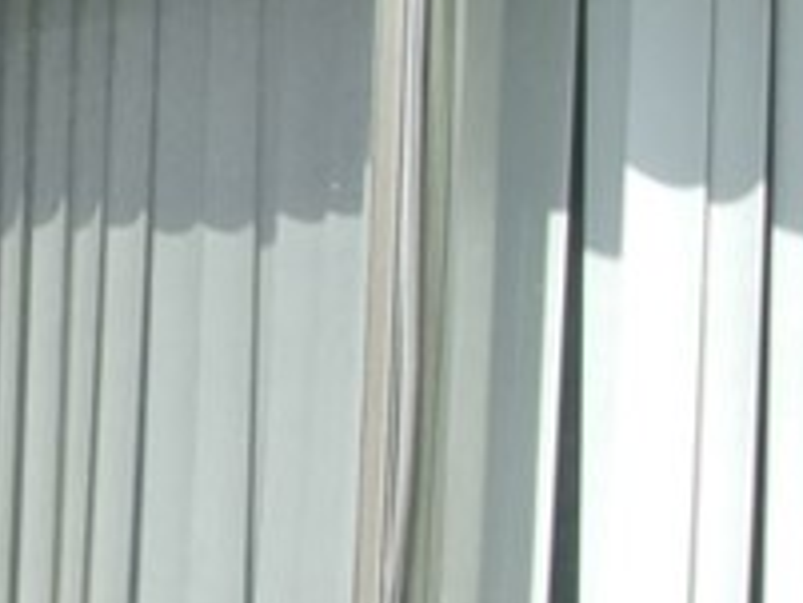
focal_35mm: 162
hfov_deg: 10.4
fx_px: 3760
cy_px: 725
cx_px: -1183
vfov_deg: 9.1
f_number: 13
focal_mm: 12.5
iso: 100
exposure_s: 1/60
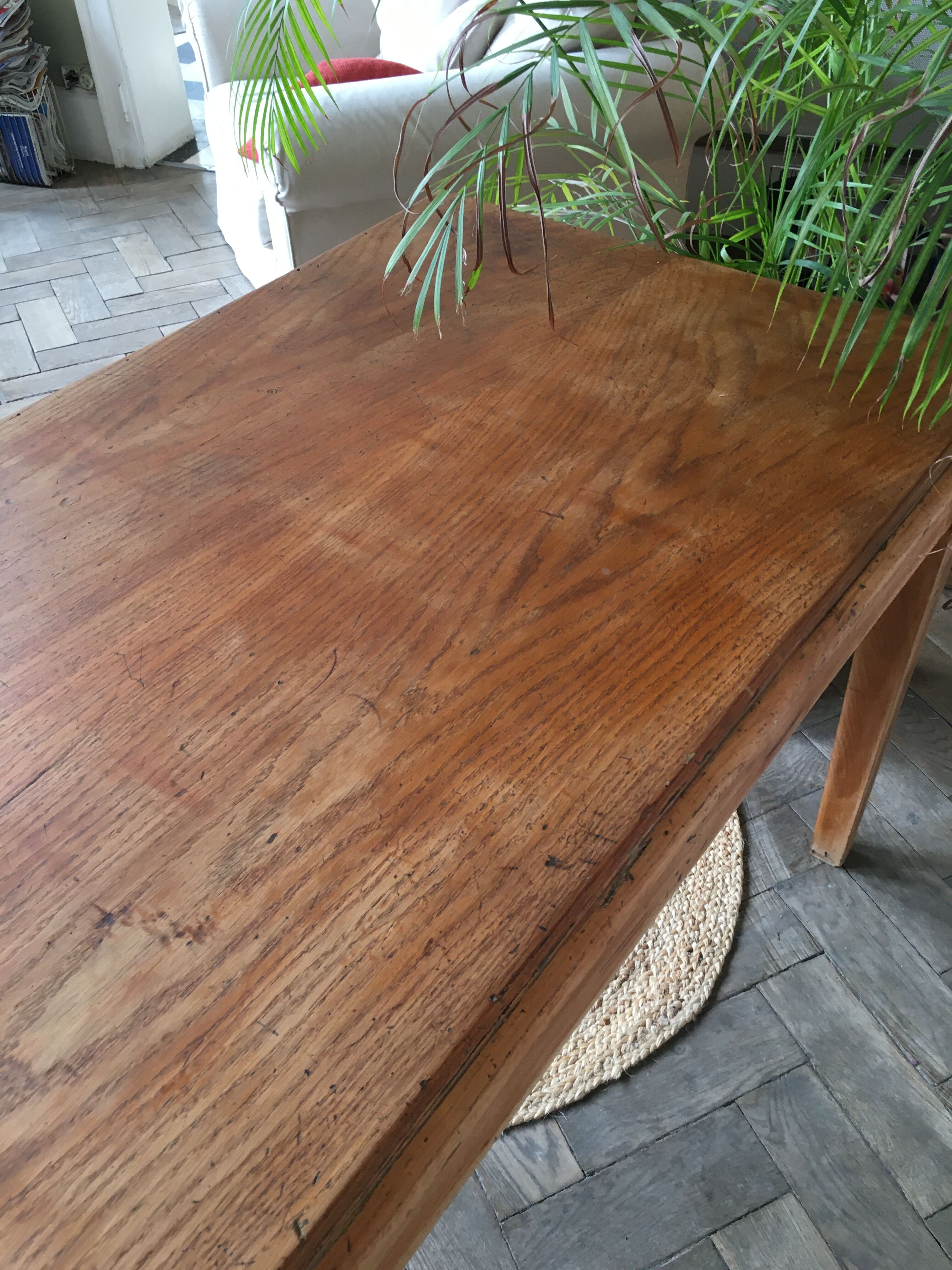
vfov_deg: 61.7
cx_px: 476
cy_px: 635
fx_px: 1063
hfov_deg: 48.2
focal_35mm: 29
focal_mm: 4.15
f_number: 2.2
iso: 80
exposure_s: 1/33
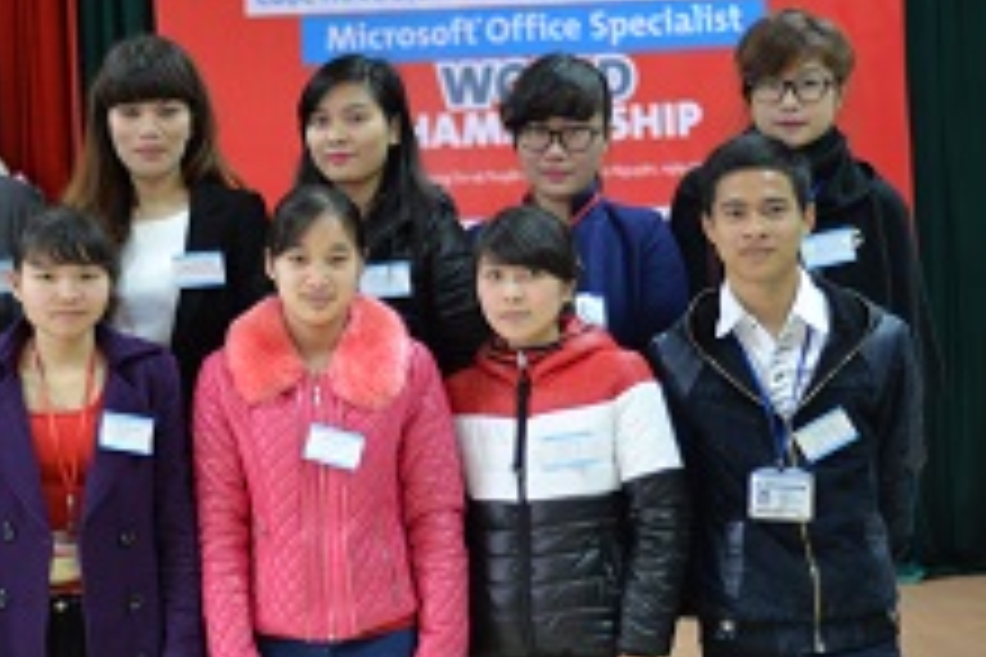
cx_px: 293
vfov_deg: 14.2
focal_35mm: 96
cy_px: 459
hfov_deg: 21.1
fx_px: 2629
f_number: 1.8
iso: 500
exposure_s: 1/50
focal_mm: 50
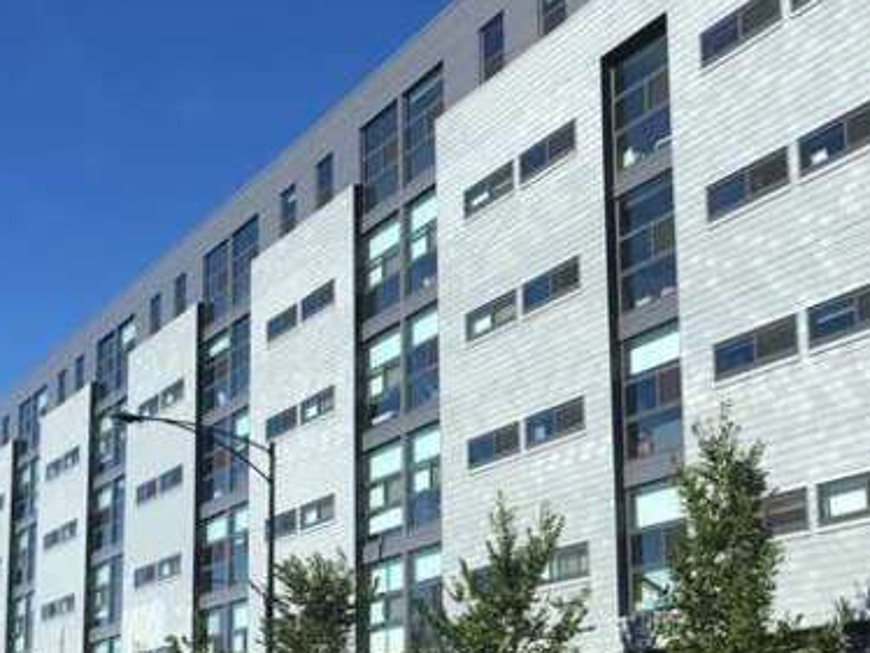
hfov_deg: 30.9
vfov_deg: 23.5
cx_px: 605
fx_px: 1559
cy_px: 472
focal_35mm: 62
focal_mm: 4.15
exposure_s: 1/1832
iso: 25
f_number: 2.2
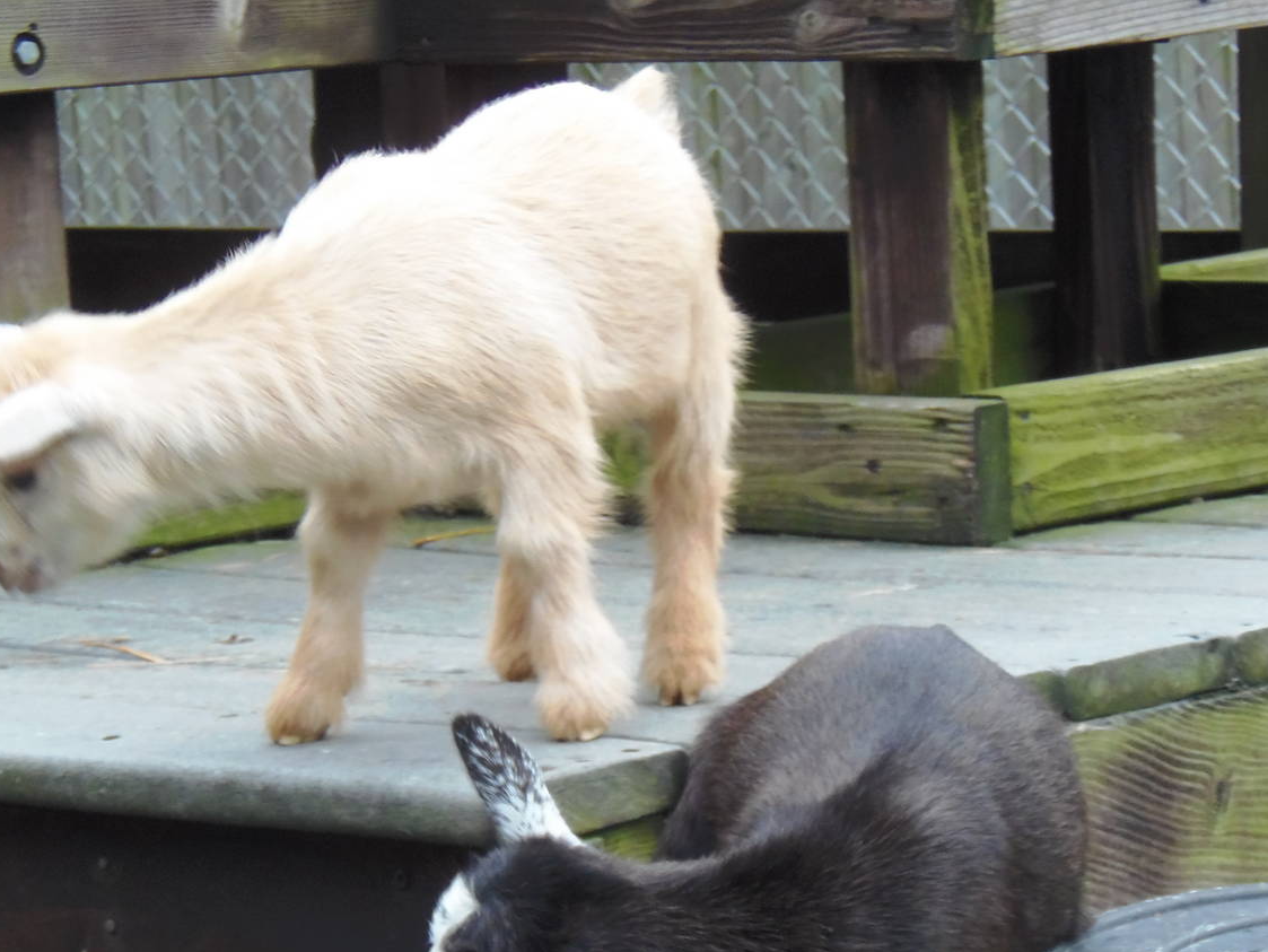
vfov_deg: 10.5
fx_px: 5167
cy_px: 631
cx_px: 531
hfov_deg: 14.0
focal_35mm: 141
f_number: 4.4
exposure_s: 1/30
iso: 200
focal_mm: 18.4
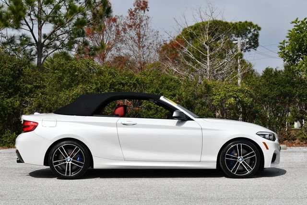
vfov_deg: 21.3
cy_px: 102
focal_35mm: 64
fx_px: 546
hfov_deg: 31.4
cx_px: 154
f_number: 9
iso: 100
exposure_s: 1/400
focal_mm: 32
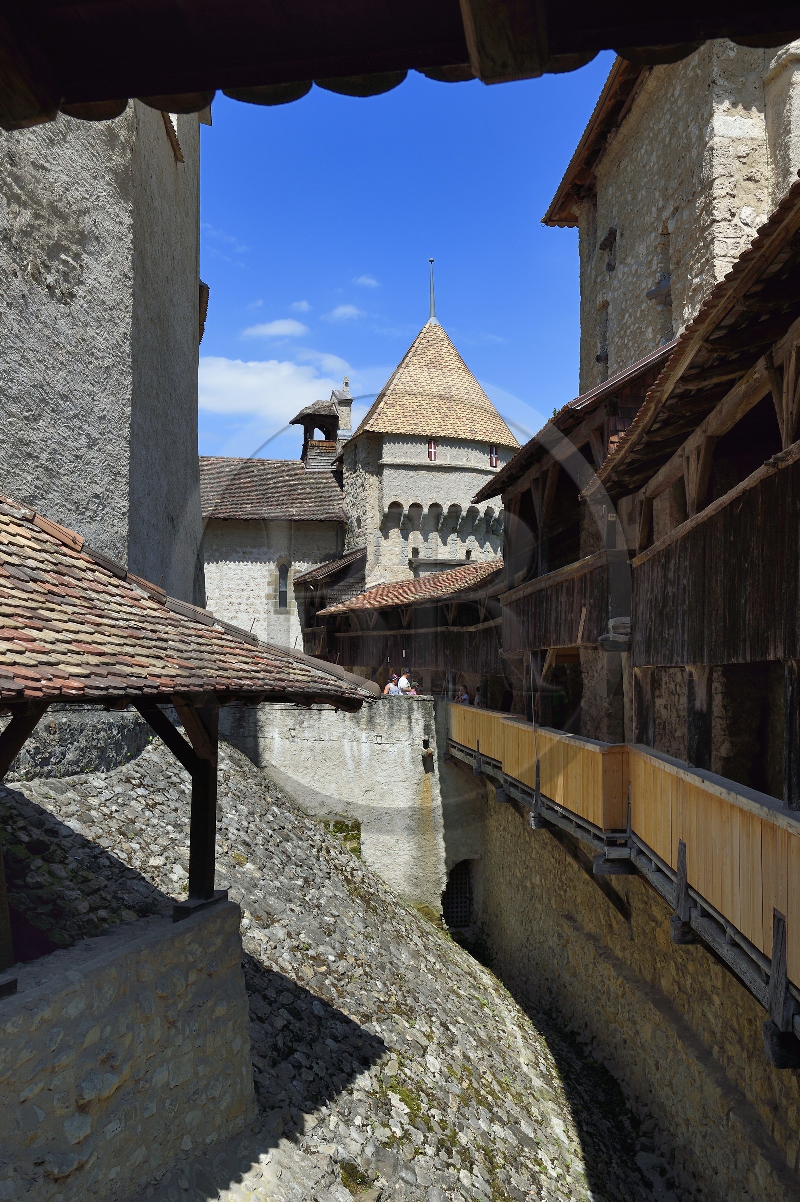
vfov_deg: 54.5
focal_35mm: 35
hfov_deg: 37.8
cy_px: 601
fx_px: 1168
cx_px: 400
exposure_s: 1/400
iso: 200
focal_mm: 35
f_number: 10
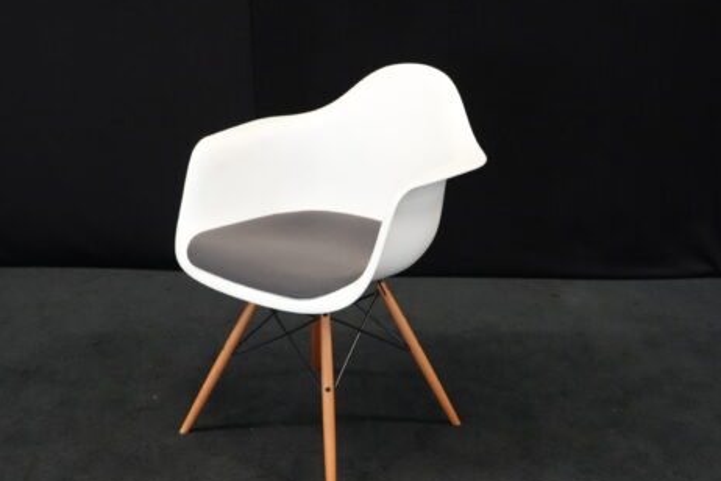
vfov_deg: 26.0
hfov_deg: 38.2
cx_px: 342
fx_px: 1041
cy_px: 278
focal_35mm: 52
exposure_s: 1/160
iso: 5000
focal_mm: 40
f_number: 4
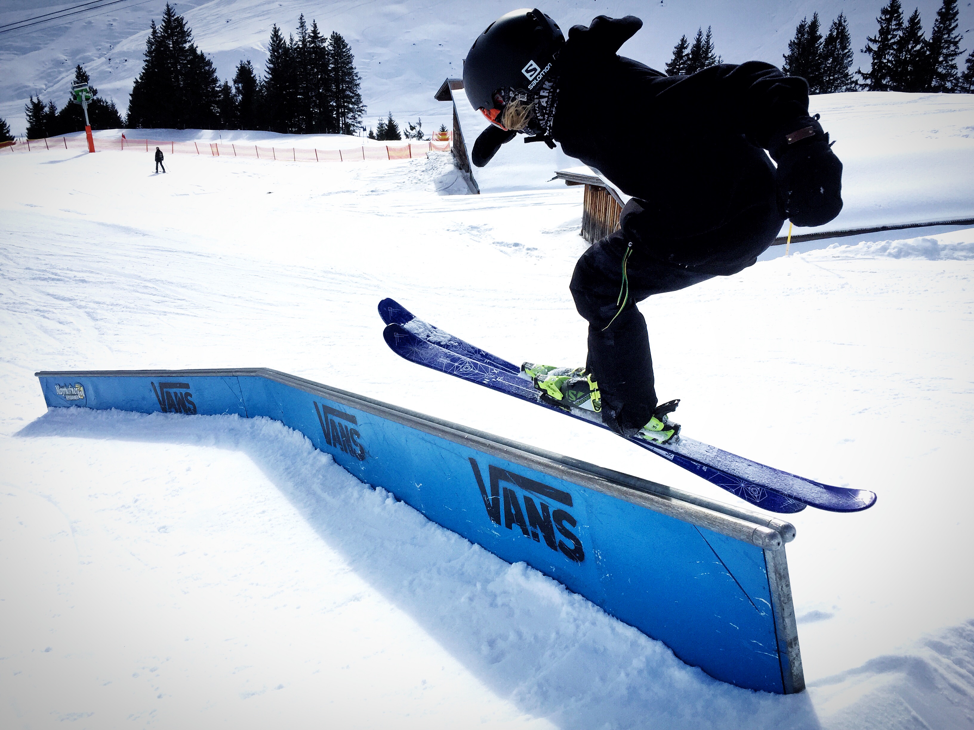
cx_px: 487
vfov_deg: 48.2
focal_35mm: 29
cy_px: 365
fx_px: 816
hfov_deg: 61.7
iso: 32
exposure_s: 1/2825
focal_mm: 4.15
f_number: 2.2
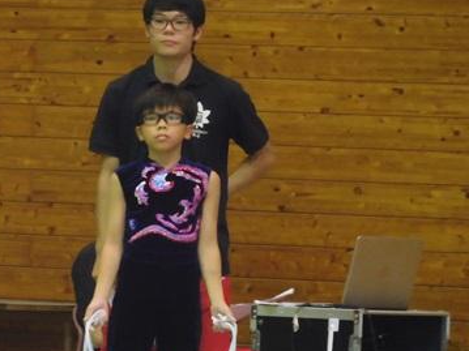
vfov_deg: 2.8
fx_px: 7300
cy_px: 220
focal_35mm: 539
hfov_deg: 3.7
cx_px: 161
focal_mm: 62.4
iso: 1600
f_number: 6
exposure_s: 1/15
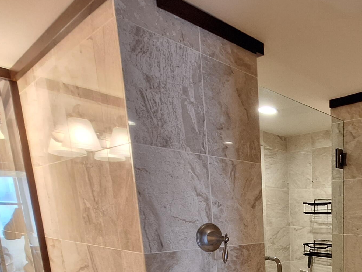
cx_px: 336
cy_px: 274
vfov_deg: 41.7
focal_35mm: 29
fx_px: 303
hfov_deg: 52.8
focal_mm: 1.74
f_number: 2.2
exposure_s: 1/40
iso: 80
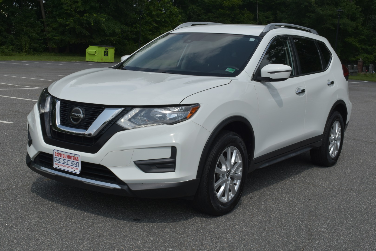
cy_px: 126
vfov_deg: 28.1
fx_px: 501
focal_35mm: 48
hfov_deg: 41.1
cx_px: 188
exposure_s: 1/160
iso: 100
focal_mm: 32
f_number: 20
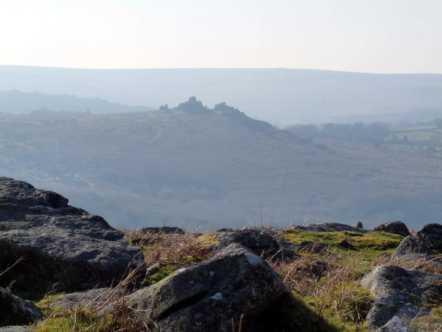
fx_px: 1558
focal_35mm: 122
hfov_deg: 16.1
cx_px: 221
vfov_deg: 12.1
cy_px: 166
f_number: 6.3
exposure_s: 1/500
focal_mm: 21.6
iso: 160
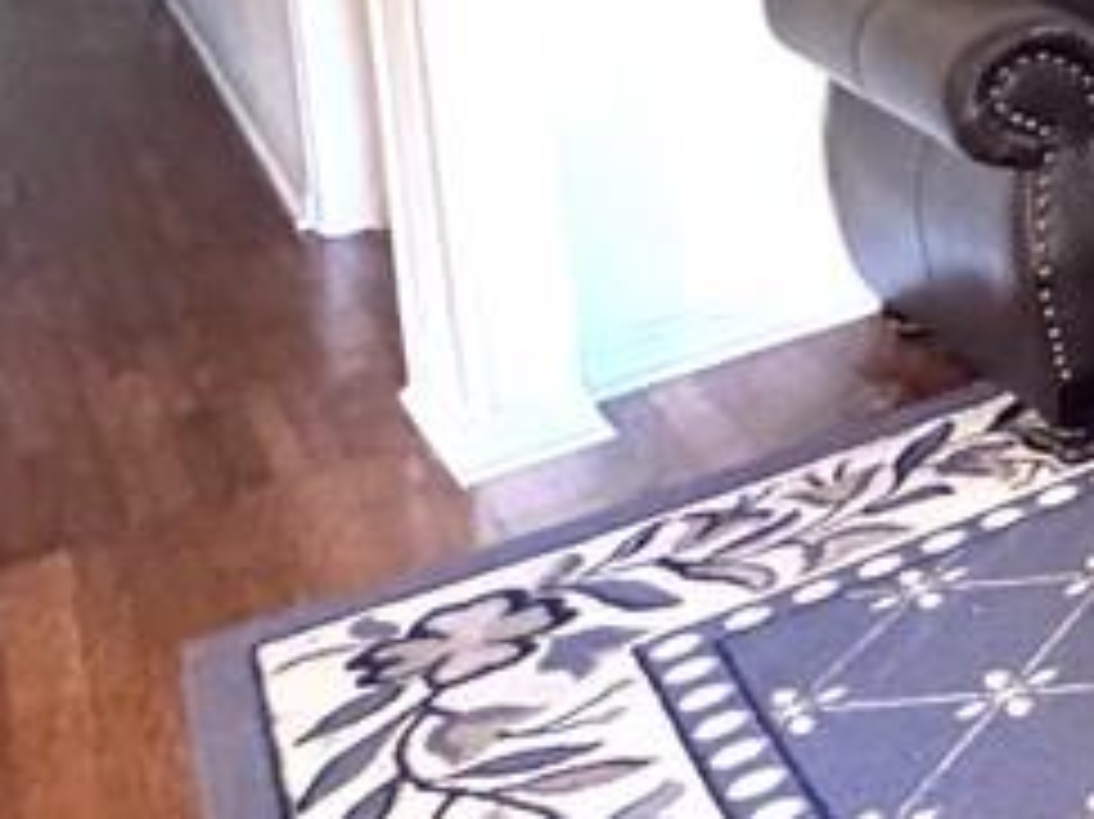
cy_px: -297
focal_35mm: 59
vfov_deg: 21.9
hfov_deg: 21.3
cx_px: 1981
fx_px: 1864
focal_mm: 2.22
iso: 1000
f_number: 2.2
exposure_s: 1/60
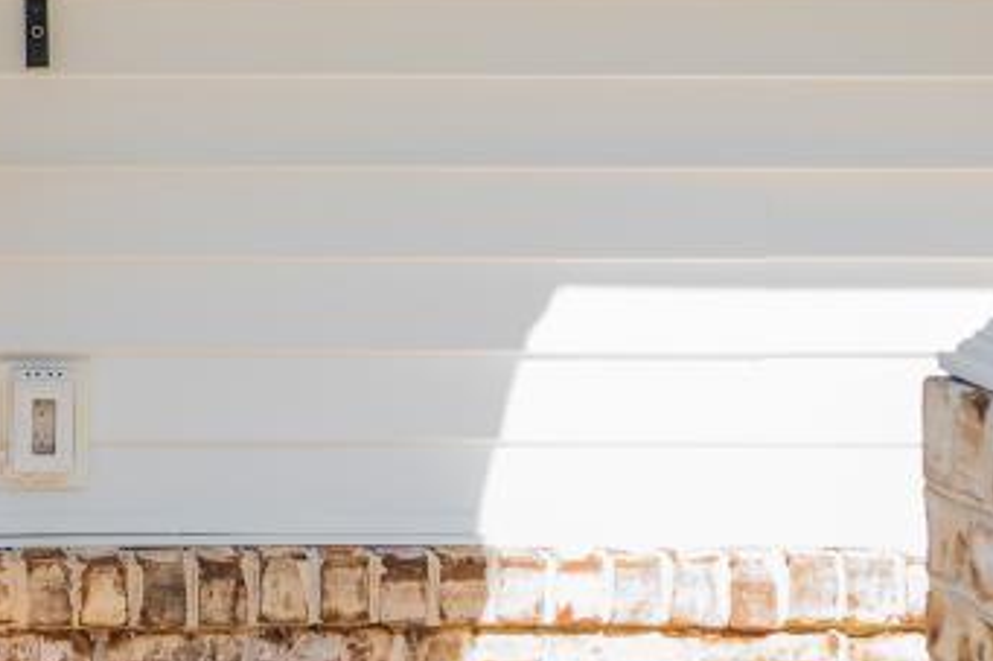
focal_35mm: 132
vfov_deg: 10.1
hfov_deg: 14.7
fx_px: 3639
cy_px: -240
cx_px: -405
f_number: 4
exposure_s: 1/2500
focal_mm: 30
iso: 800
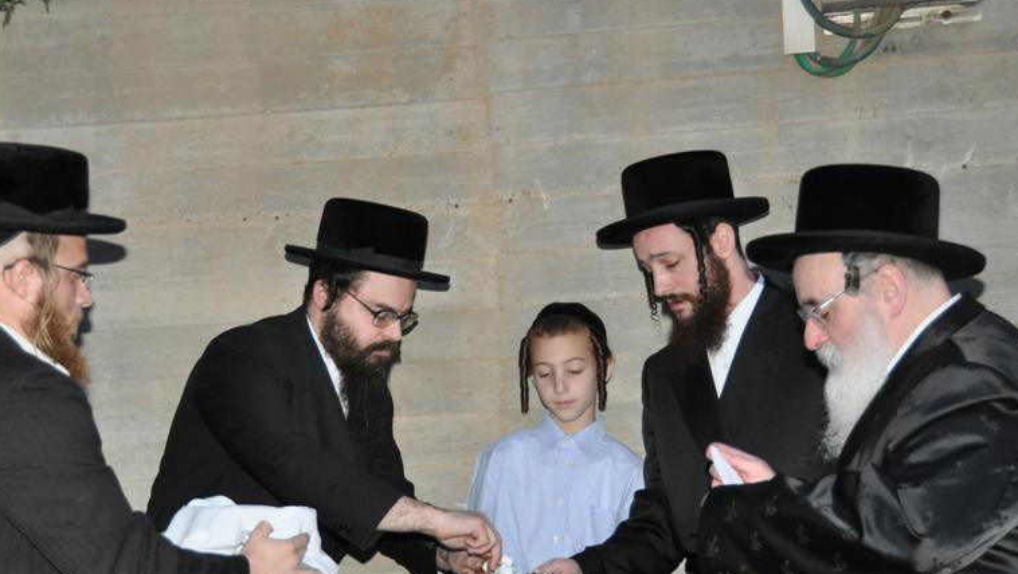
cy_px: 405
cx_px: 478
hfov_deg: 23.9
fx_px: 2403
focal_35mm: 89
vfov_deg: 13.6
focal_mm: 42
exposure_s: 1/60
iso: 800
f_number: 4.5
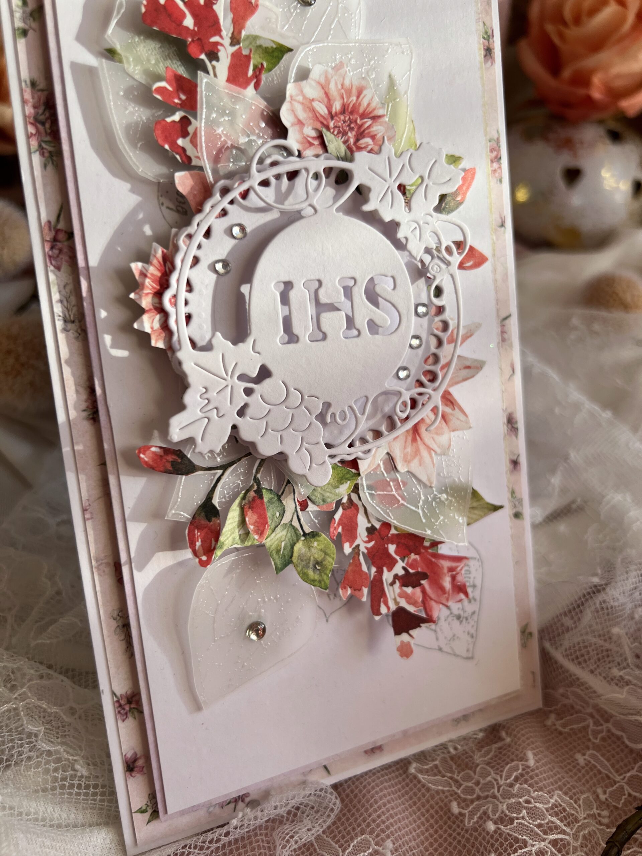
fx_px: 643
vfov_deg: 67.3
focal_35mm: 26
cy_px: 428
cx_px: 321
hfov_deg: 53.1
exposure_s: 1/121
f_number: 1.5
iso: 40
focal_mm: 5.7
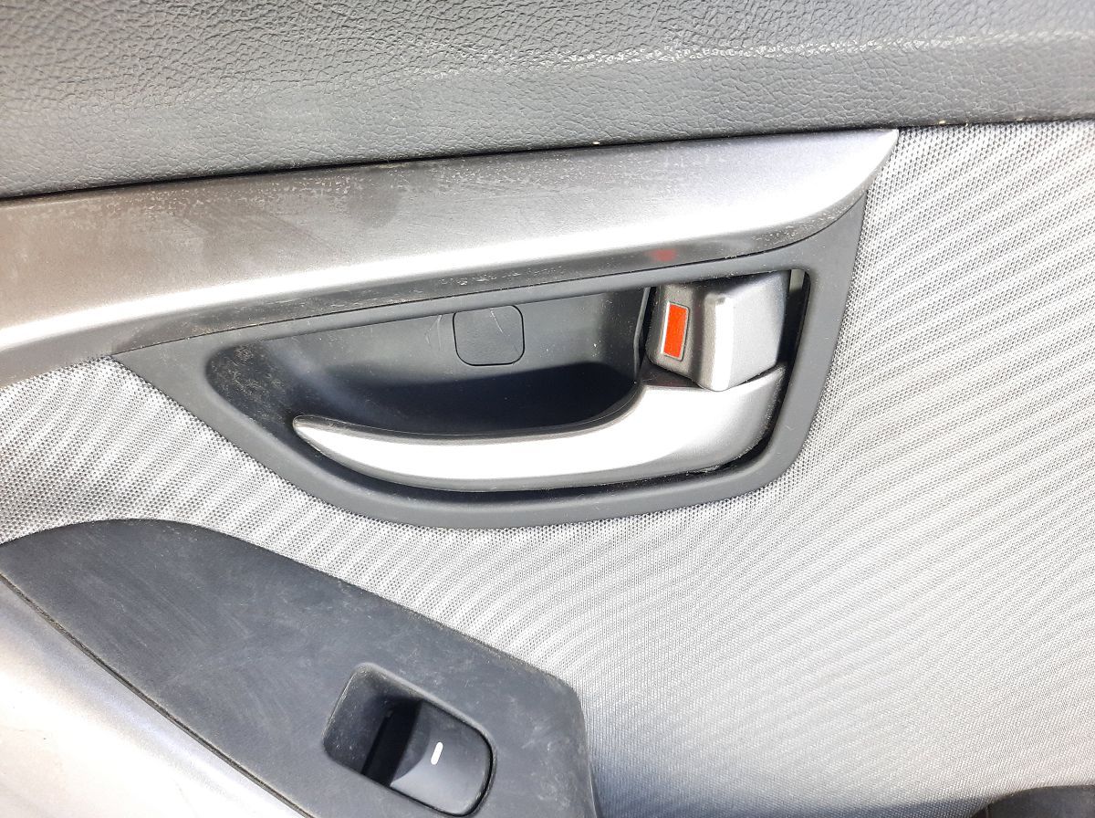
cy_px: 409
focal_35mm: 25
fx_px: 790
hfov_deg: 69.5
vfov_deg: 54.7
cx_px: 548
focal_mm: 4.6
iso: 320
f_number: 2
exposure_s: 1/33
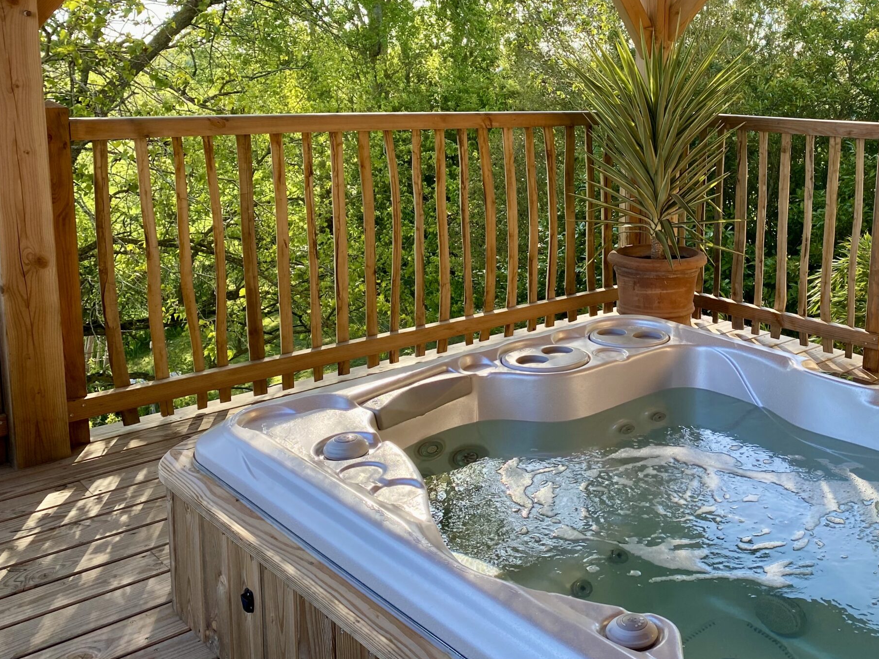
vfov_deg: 38.3
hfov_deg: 48.8
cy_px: 235
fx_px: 939
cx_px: 623
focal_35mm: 37
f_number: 1.8
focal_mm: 4.25
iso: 32
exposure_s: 1/333
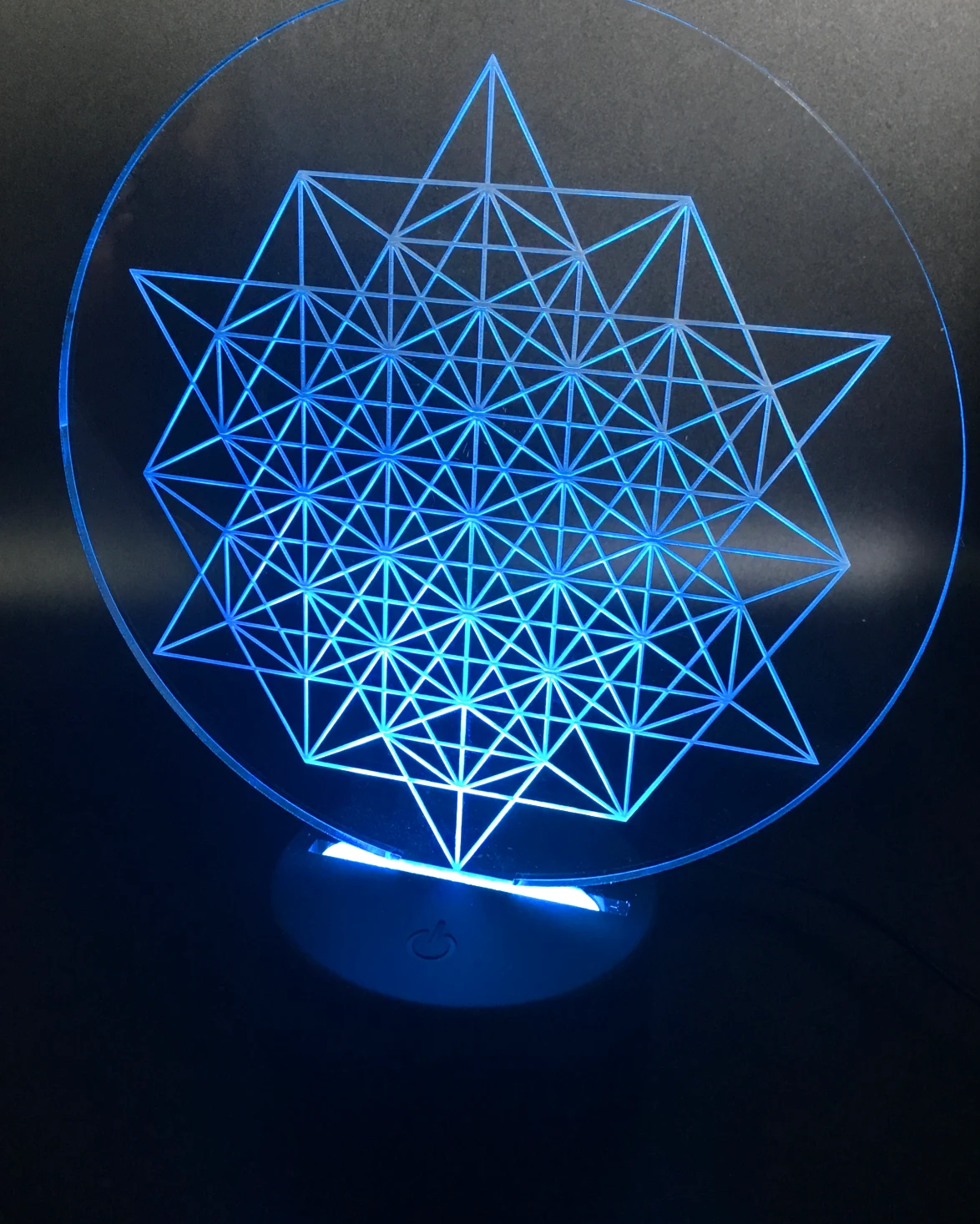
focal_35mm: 33
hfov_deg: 44.6
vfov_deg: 54.2
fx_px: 1196
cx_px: 494
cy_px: 575
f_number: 2.4
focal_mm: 3.3
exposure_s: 1/30
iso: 100
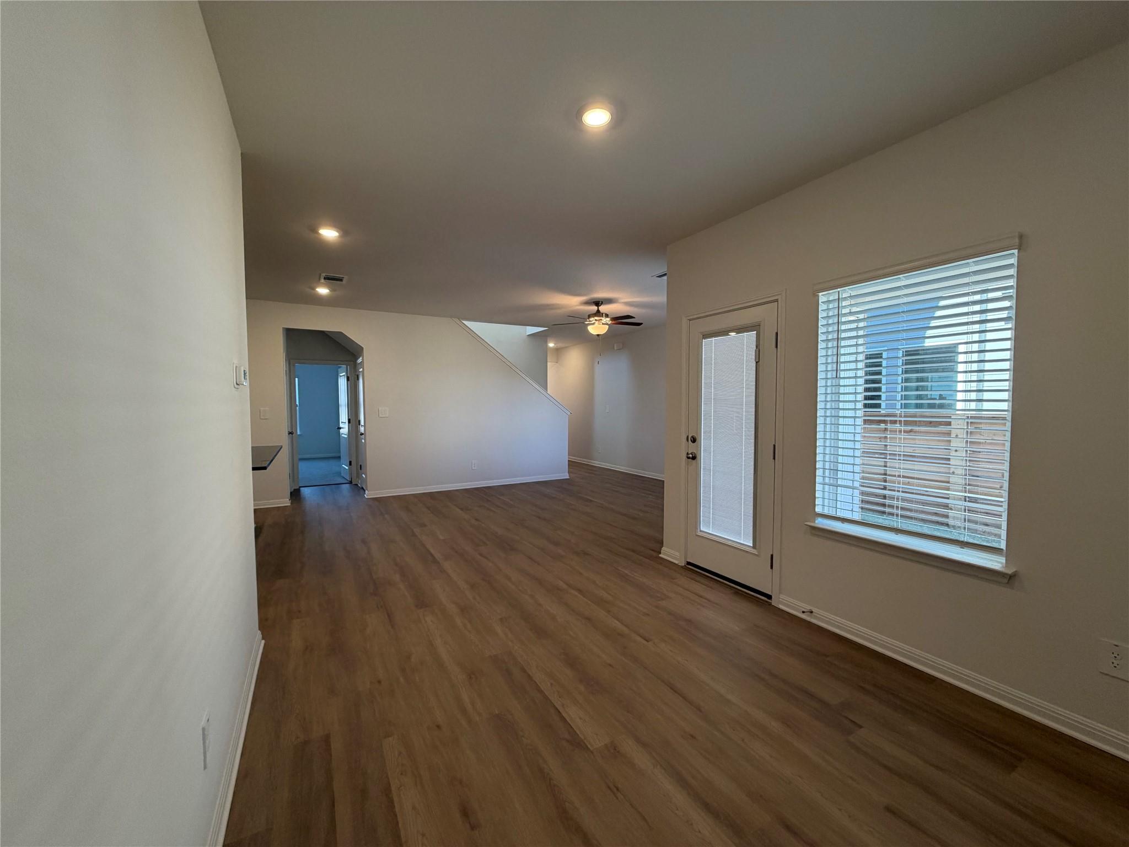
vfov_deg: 85.7
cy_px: 424
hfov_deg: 102.1
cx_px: 564
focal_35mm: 14
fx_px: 457
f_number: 2.2
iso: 160
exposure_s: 1/120
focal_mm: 2.22
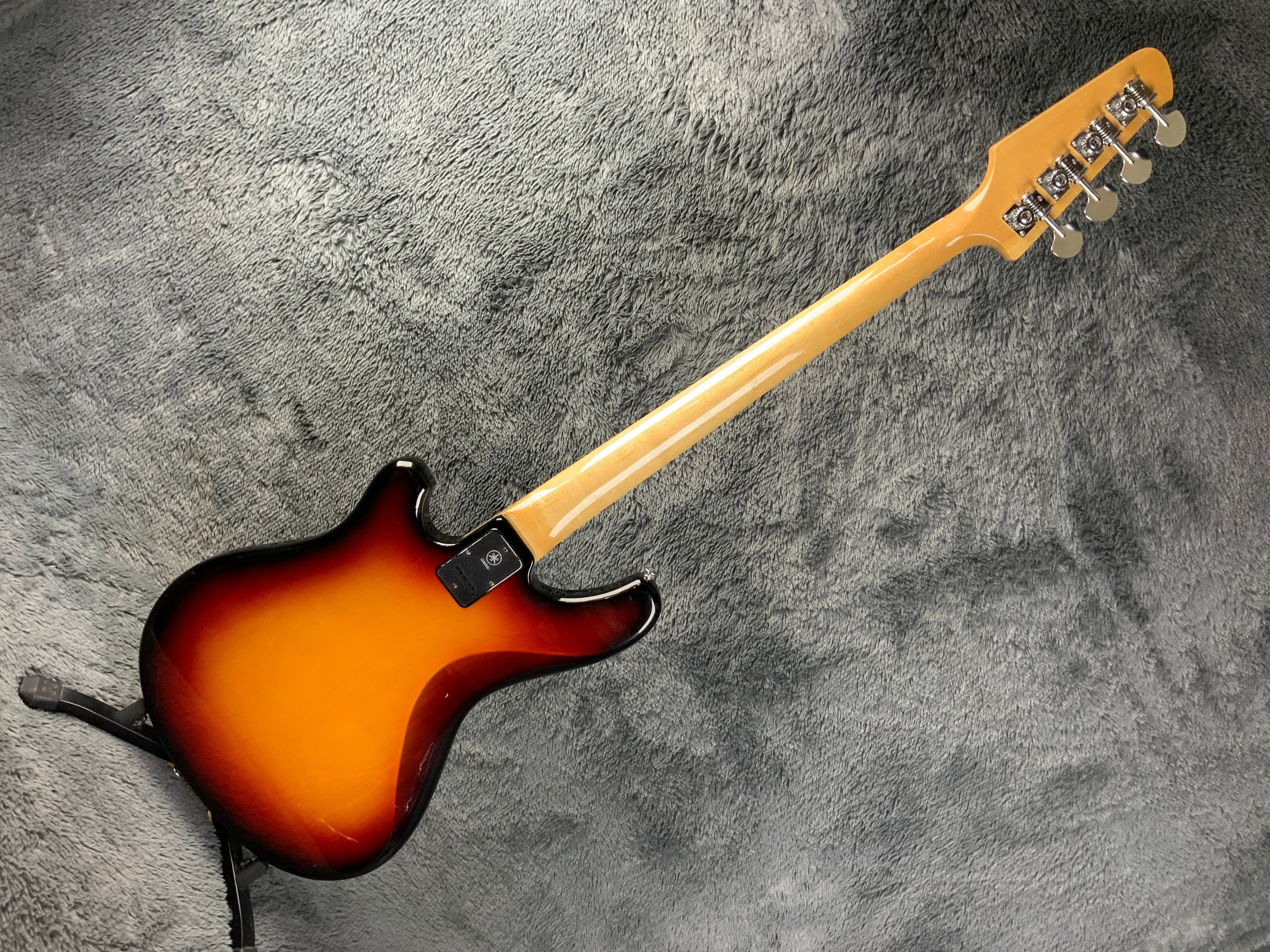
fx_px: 1064
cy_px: 476
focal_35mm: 29
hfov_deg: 61.7
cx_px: 635
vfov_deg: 48.2
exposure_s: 1/50
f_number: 1.8
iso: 100
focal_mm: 3
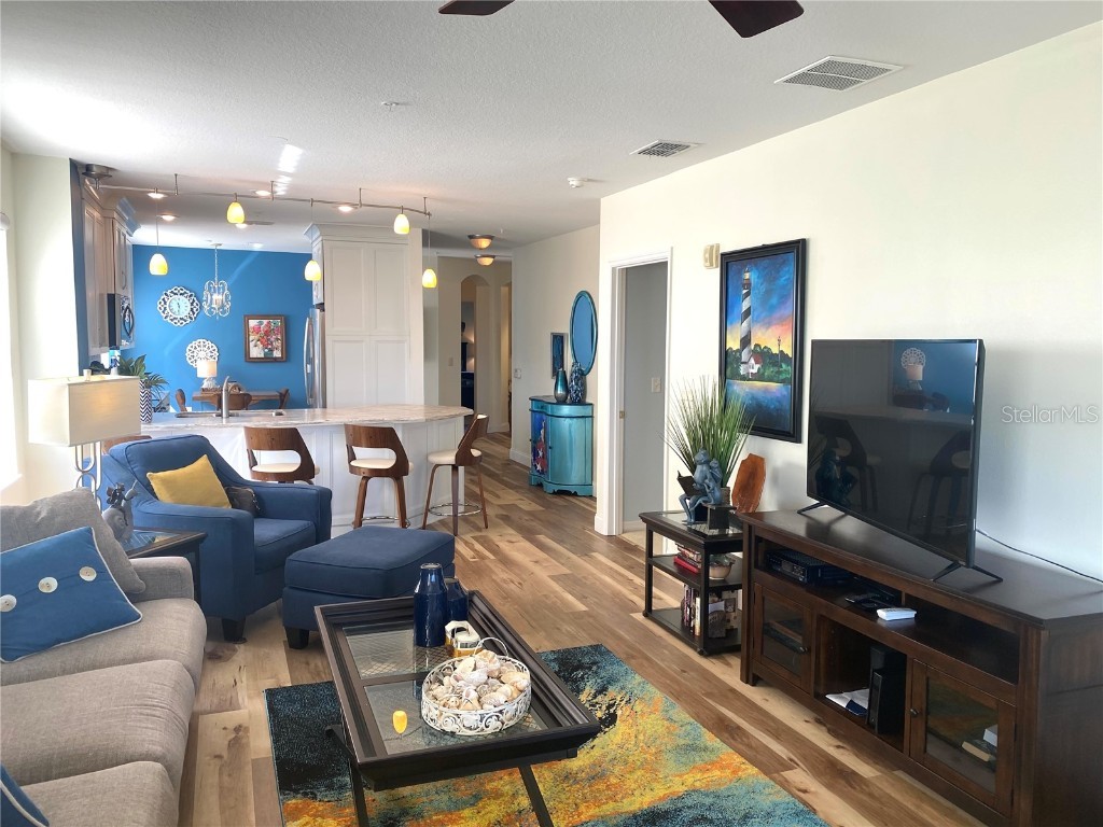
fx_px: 828
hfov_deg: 67.3
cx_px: 552
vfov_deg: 53.1
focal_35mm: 26
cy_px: 414
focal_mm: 4.25
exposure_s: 1/120
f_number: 1.8
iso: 50
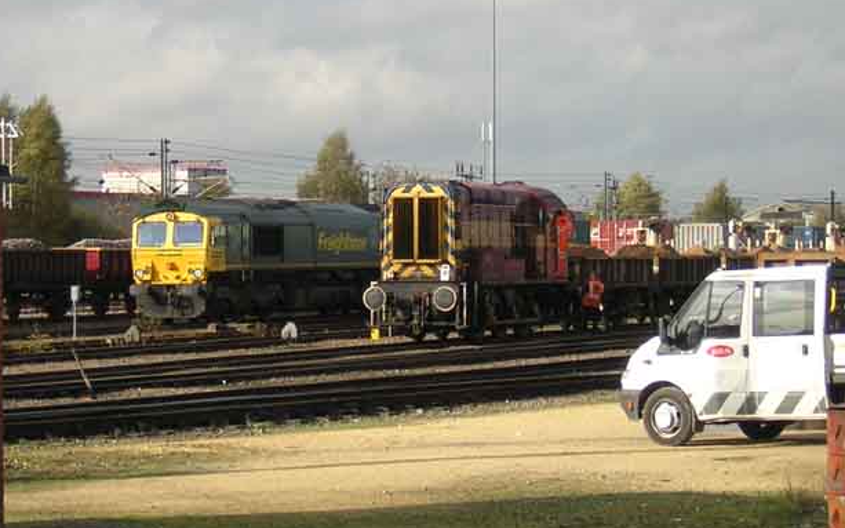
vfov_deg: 9.4
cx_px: 371
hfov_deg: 14.9
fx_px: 3224
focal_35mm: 140
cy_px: 239
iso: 100
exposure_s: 1/227
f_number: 4.7
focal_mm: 14.1
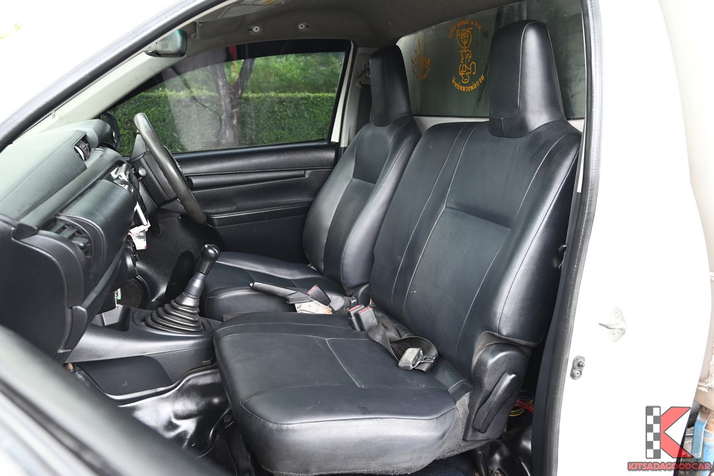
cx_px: 357
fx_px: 585
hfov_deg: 62.8
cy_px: 238
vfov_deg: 44.3
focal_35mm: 30
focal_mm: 29.5
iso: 400
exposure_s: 1/30
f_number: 6.3
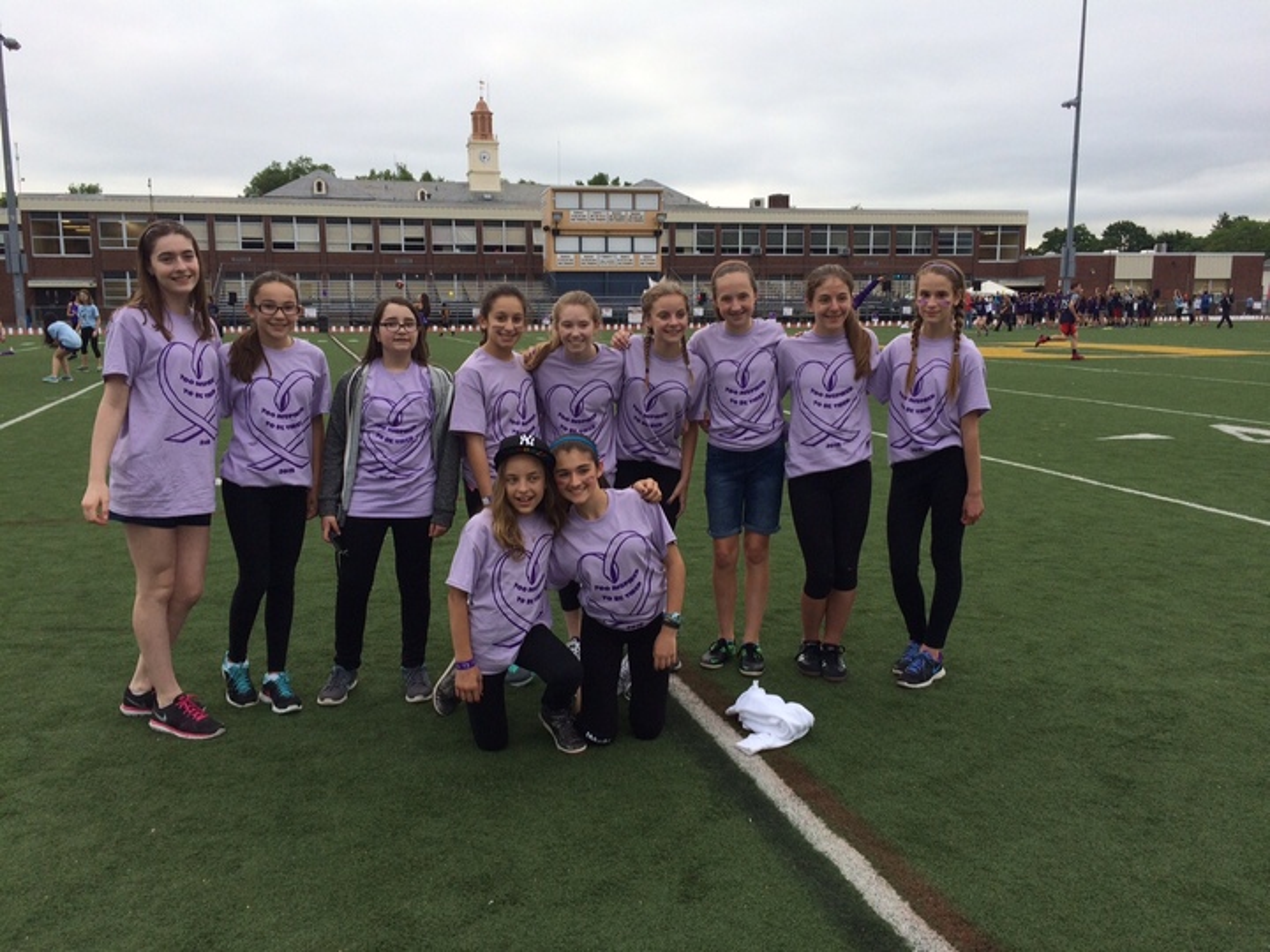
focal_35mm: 29
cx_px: 635
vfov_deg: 48.2
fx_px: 1064
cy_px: 476
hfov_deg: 61.7
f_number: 2.2
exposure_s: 1/436
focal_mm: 4.15
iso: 32
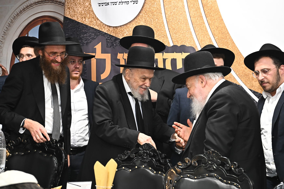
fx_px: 552
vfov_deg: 19.4
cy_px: 94
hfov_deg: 28.9
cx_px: 142
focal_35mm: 70
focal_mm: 70
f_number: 8
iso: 3200
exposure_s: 1/200
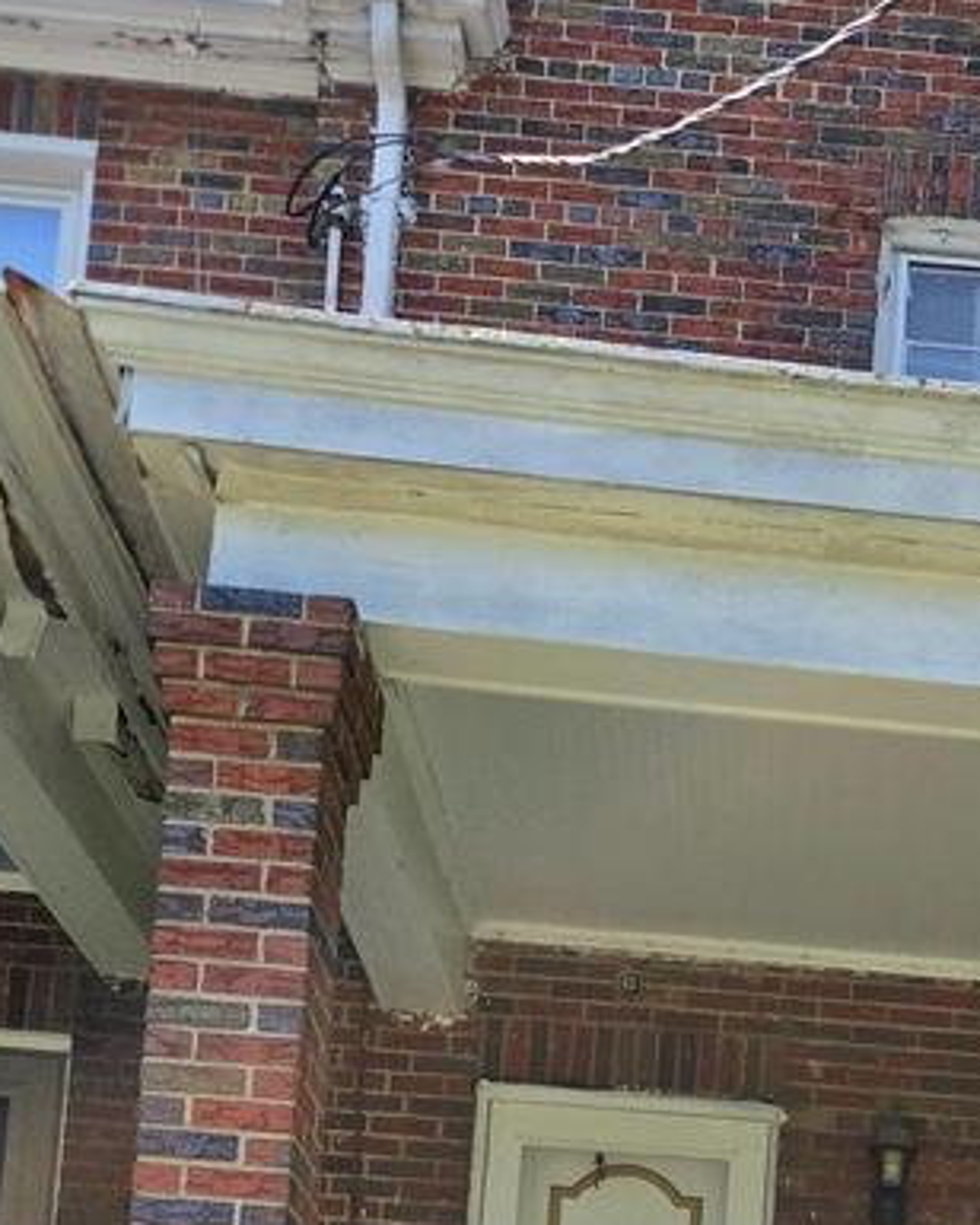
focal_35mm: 63
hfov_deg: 23.8
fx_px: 2284
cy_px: 1607
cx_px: 815
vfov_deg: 25.6
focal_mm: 5.4
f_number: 1.8
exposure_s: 1/2228
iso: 80
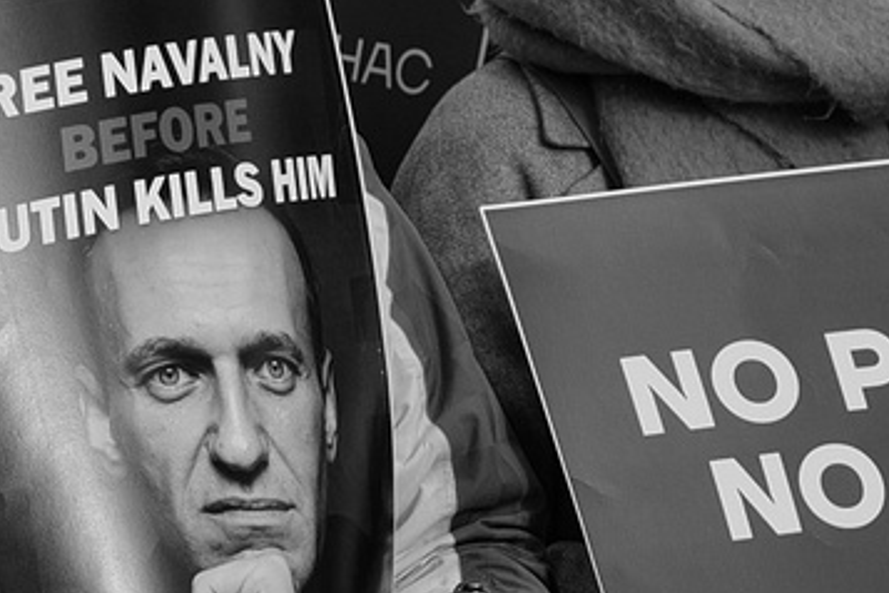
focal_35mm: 251
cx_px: 62
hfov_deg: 8.2
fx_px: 6198
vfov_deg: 5.5
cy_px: 400
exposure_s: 1/400
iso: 400
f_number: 4
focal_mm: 35
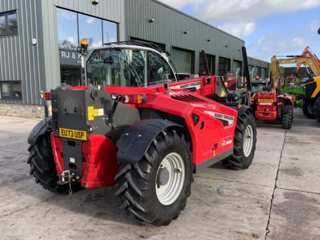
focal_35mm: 32
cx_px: 158
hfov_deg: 56.8
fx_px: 296
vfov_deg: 44.1
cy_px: 126
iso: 16
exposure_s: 1/383
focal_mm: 3
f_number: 1.8
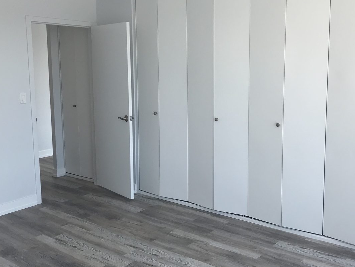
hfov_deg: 48.5
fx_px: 390
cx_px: 222
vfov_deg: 37.7
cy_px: 120
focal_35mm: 38
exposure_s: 1/669
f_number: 1.8
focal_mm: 3.99
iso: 20
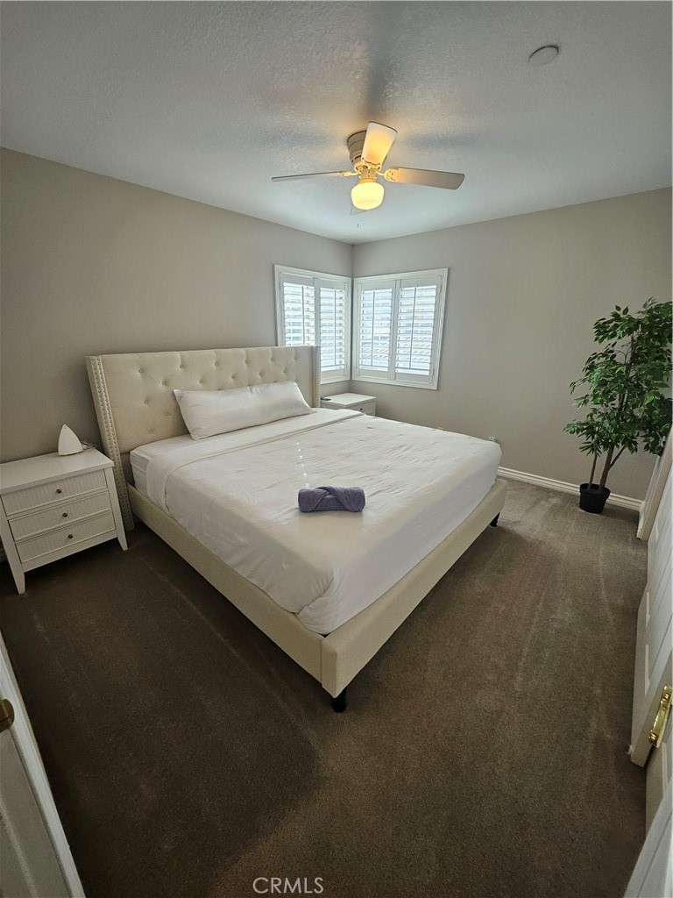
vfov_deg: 106.2
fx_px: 337
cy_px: 449
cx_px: 336
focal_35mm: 13
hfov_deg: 89.9
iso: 100
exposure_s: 1/60
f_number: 2.2
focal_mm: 1.74
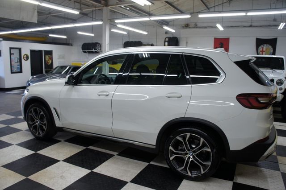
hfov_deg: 67.4
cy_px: 95
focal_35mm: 27
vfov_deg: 47.9
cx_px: 143
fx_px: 214
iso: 200
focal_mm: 18
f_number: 4
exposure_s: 1/30
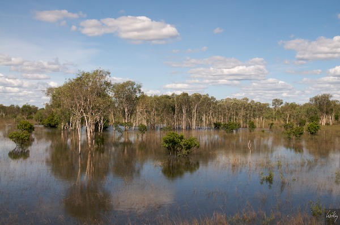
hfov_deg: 43.7
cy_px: 112
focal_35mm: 45
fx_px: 424
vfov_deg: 29.8
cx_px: 170
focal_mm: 30
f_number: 11
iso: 320
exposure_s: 1/500
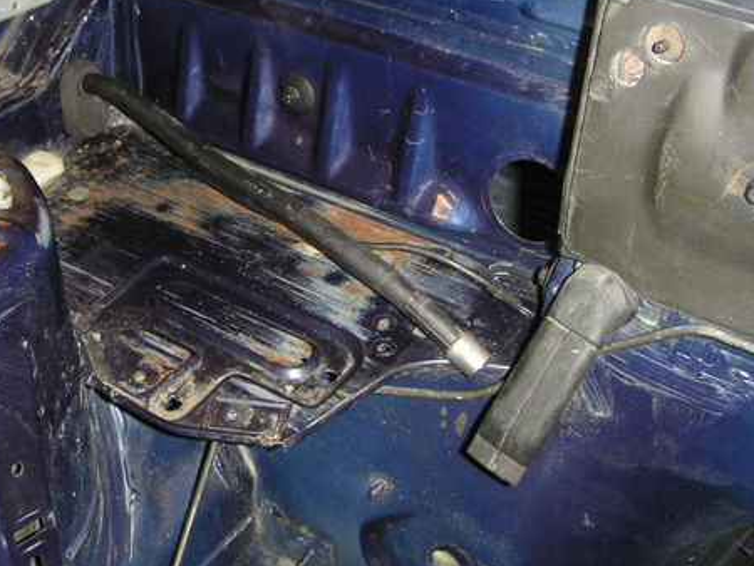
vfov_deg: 26.9
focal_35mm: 54
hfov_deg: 35.2
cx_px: 250
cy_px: 196
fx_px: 1177
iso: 160
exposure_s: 1/45
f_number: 2.8
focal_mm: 6
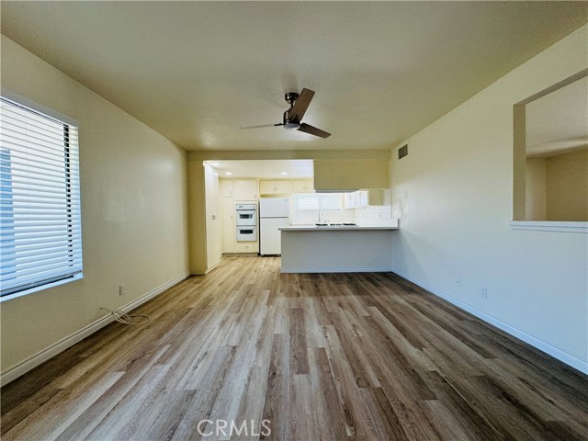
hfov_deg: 102.1
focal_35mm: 14
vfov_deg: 85.7
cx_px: 294
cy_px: 220
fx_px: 238
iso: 160
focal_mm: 2.22
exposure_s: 1/120
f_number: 2.2
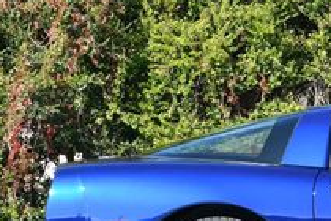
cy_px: 114
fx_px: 2243
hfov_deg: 8.3
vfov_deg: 5.6
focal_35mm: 244
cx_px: 476
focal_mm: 40
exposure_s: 1/250
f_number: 8
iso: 200
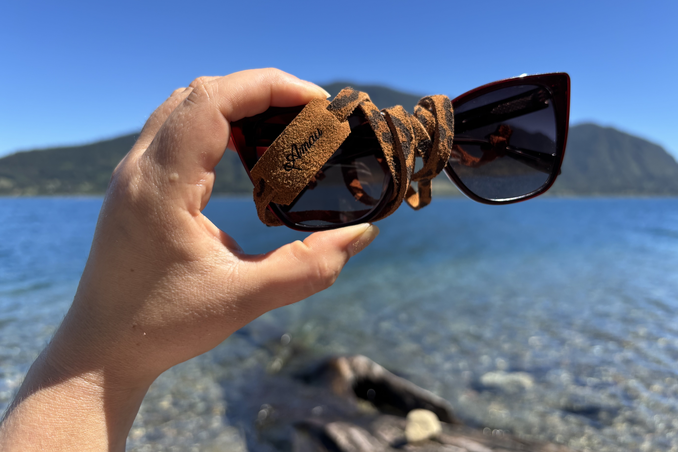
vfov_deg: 46.3
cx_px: 345
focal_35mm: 28
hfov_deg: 65.5
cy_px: 196
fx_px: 527
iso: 50
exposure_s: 1/2105
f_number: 1.6
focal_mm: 5.96
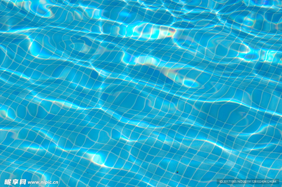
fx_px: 916
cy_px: 94
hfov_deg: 17.5
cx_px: 141
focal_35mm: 117
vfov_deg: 11.7
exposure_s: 1/1250
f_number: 9
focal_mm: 78
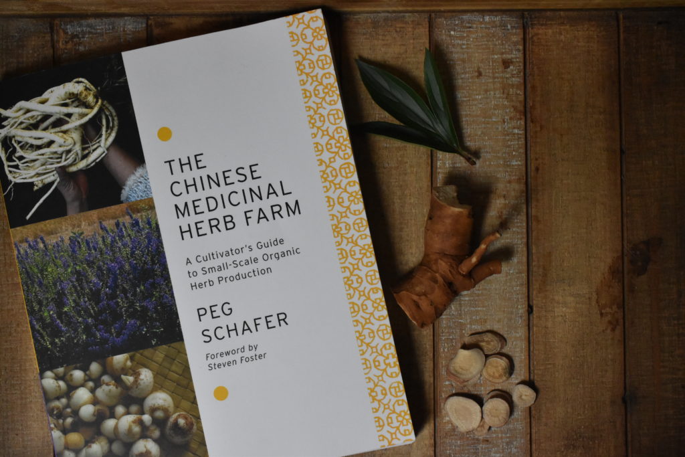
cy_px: 228
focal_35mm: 57
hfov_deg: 35.0
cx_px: 342
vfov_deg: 23.8
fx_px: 1085
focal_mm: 38
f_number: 8
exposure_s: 1/60
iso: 2800
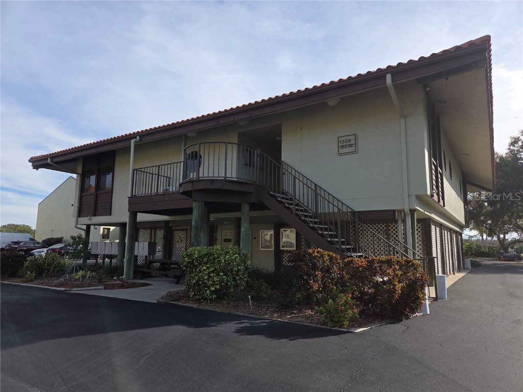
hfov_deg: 73.9
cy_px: 196
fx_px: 347
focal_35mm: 23
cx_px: 262
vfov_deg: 58.9
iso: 25
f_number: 1.8
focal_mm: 5.4
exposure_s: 1/1425
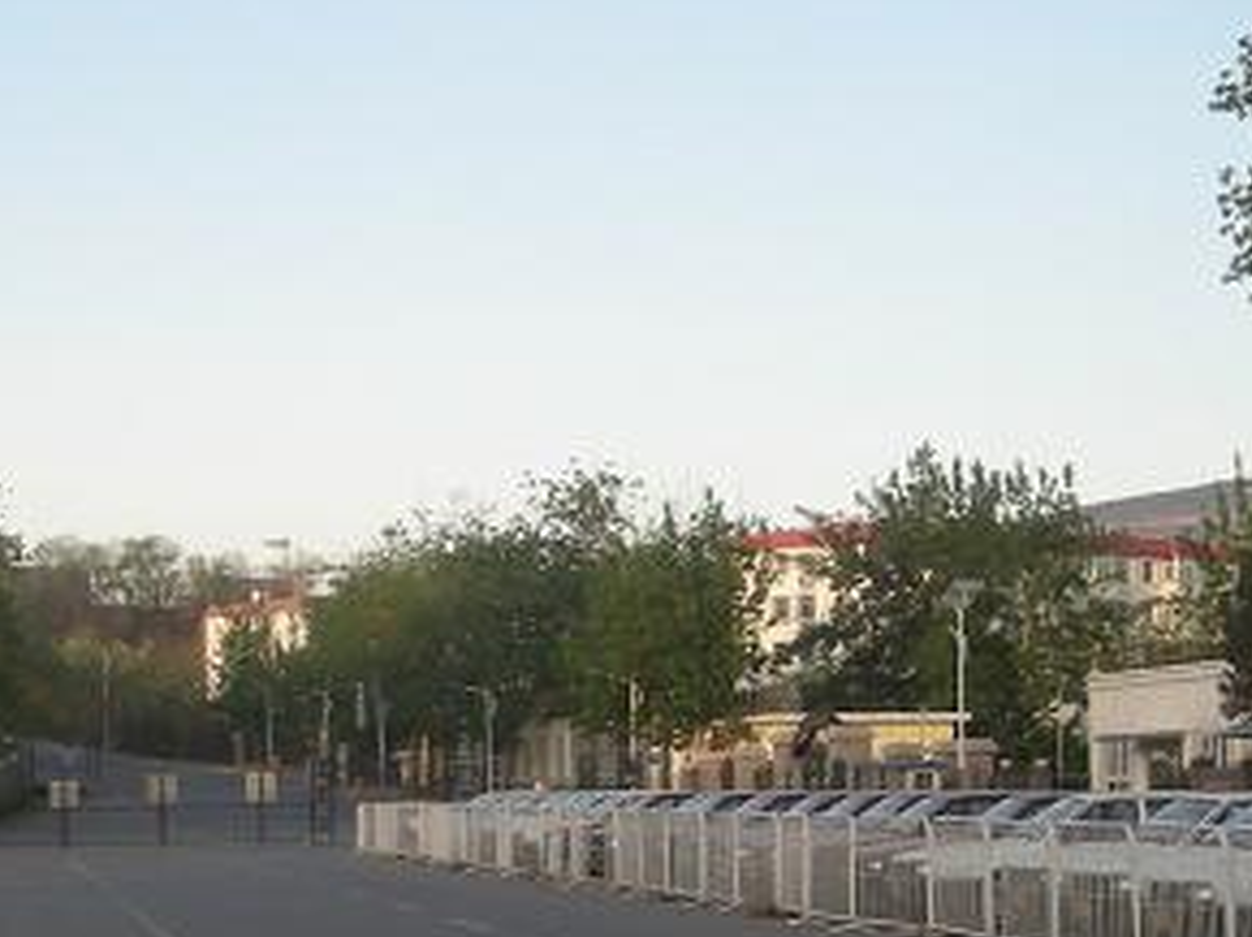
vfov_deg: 15.6
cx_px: 350
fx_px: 3397
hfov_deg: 20.8
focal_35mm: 94
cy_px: 725
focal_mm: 5.7
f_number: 2.8
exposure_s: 1/236
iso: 50
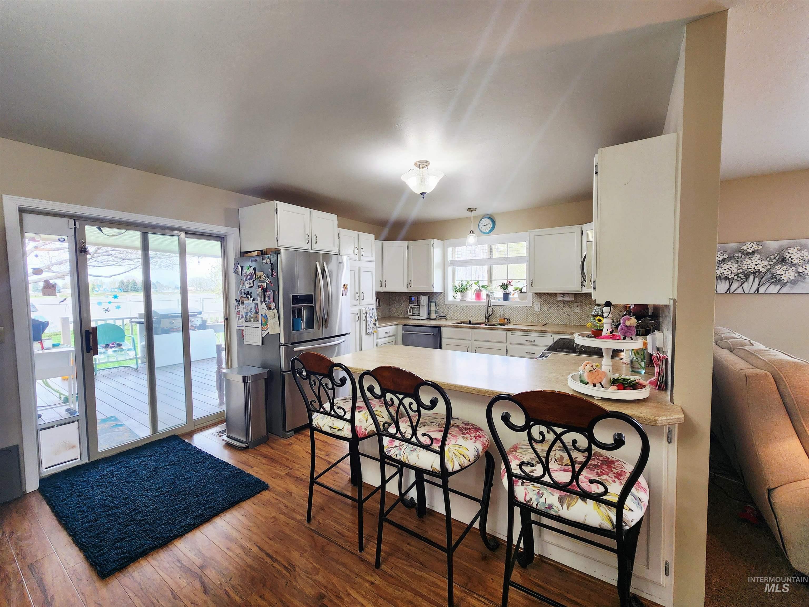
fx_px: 304
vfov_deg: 89.9
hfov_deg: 106.2
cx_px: 404
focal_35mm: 13
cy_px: 304
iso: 125
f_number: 2.2
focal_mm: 2.2
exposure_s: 1/60.2
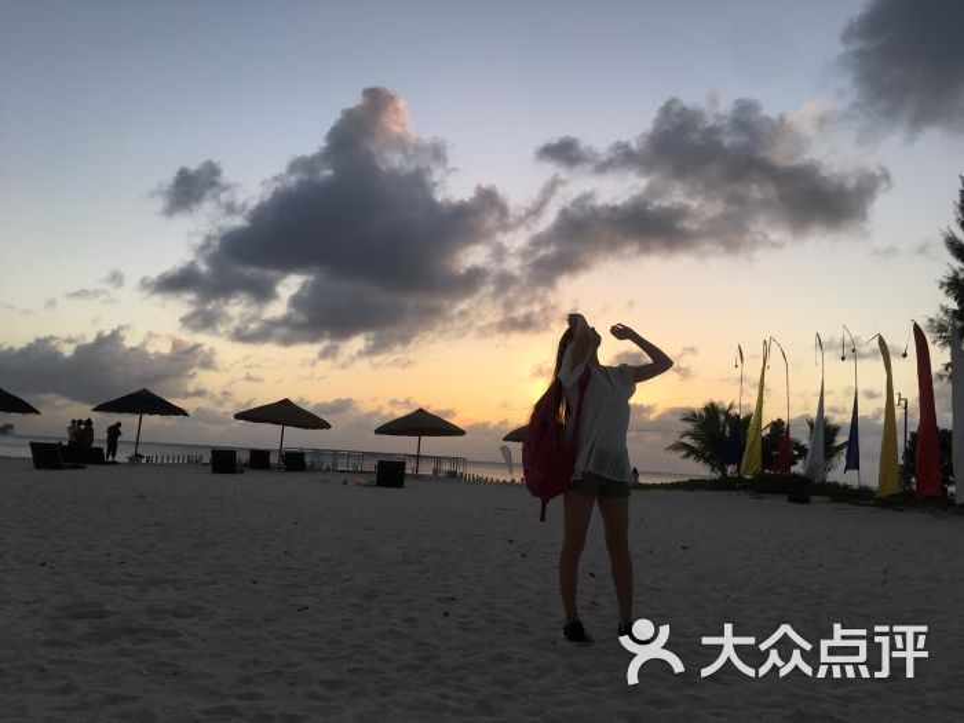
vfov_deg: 48.2
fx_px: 808
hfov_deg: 61.7
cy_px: 362
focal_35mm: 29
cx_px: 482
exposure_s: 1/364
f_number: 2.2
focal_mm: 4.15
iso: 25
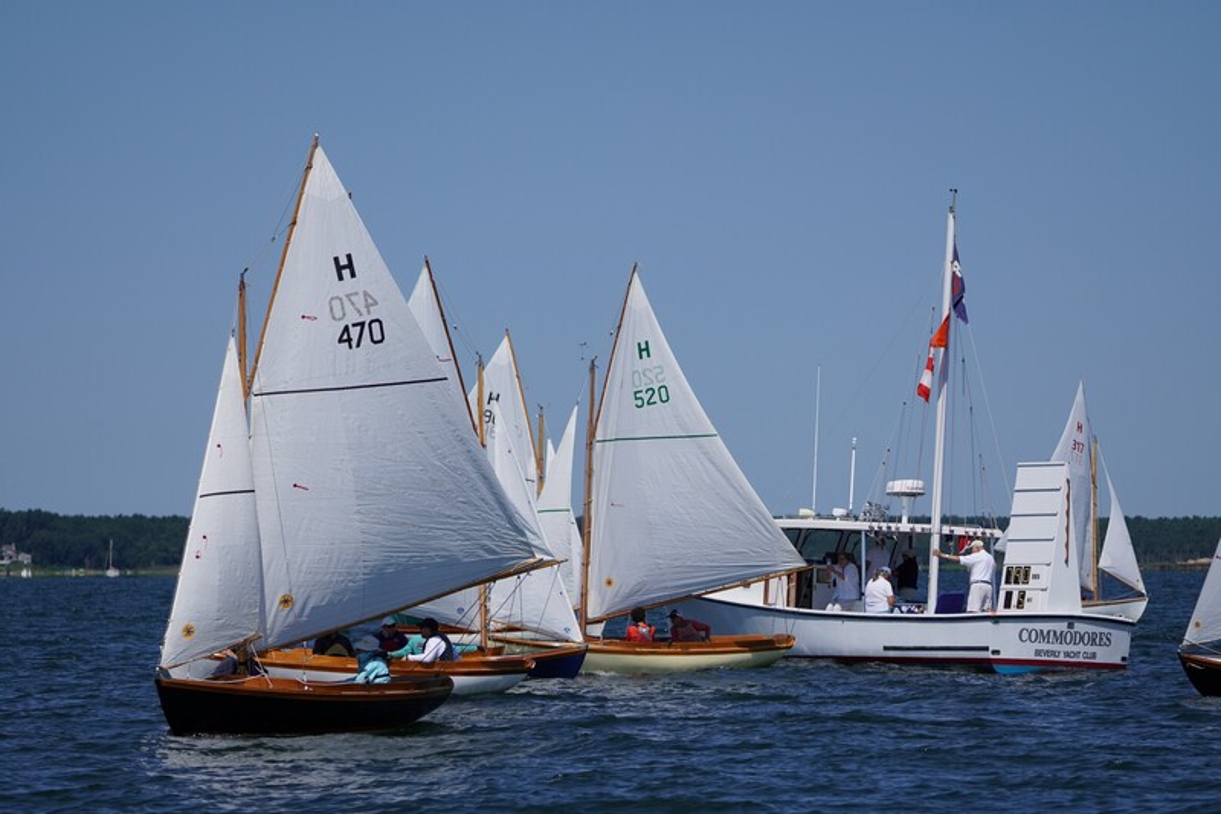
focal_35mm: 225
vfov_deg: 6.1
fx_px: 7629
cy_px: 407
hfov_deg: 9.2
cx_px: 610
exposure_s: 1/2000
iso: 125
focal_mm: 150
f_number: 5
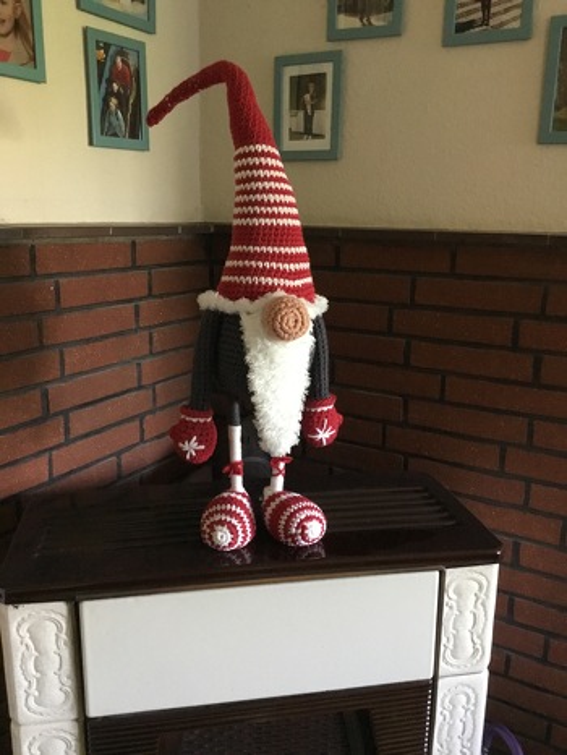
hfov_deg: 45.5
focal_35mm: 31
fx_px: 676
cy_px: 378
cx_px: 284
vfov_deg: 58.3
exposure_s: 1/25
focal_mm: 3.3
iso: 200
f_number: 2.4
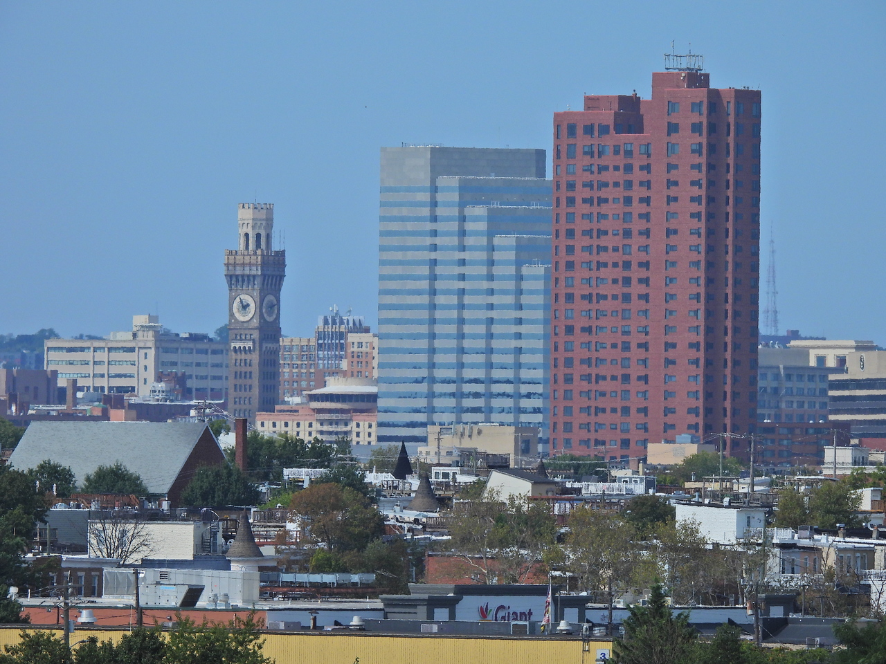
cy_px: 332
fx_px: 11518
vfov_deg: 3.3
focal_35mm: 450
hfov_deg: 4.4
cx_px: 443
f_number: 5
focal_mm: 80.3
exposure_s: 1/1250
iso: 100
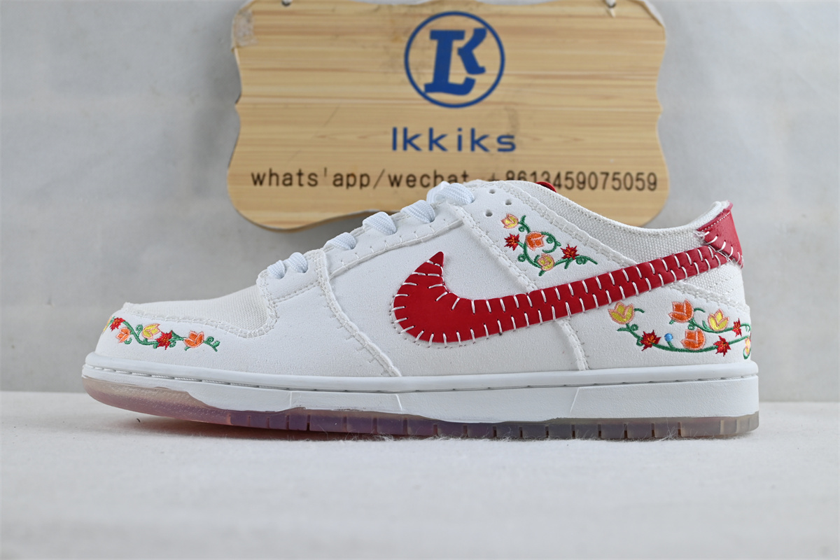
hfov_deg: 48.7
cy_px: 280
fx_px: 927
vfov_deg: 33.6
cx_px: 420
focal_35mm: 40
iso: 100
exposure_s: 1/60
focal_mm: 26.5
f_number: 4.5
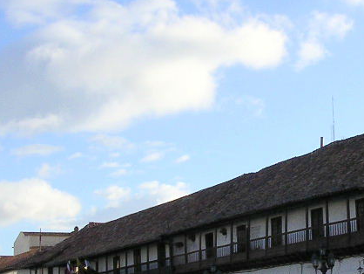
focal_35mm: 93
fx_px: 978
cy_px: 151
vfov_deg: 15.9
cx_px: 291
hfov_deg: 20.8
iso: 100
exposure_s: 1/255
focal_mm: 5.8
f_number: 5.6
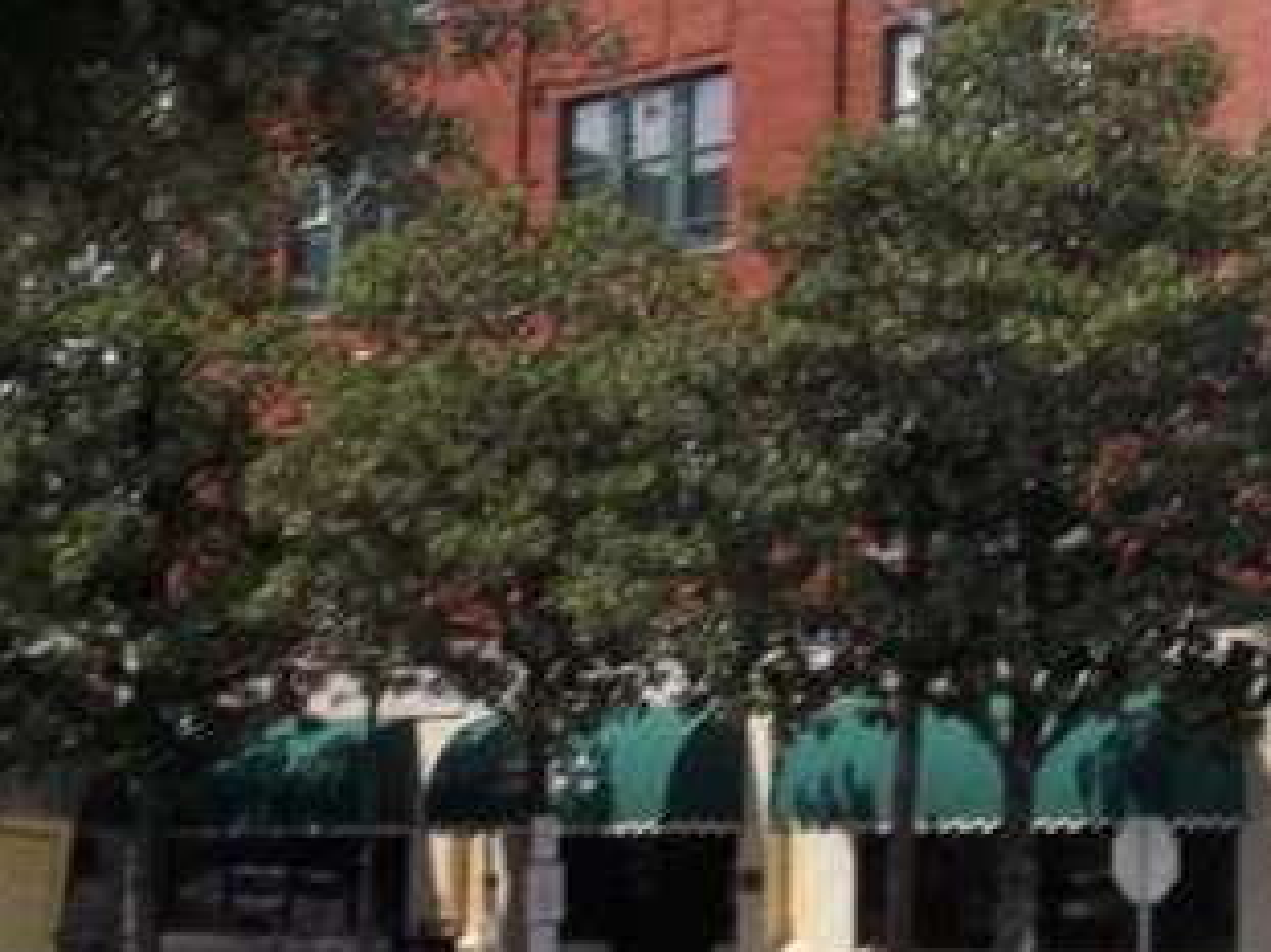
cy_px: 233
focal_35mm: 85
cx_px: 1095
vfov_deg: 17.3
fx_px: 3120
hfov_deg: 22.6
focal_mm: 5.9
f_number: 8
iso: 64
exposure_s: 1/125
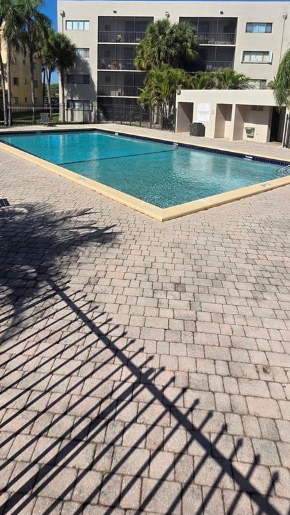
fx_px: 301
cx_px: 142
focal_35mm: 22
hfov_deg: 51.5
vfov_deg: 77.9
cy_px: 162
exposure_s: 1/3059
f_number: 1.9
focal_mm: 2.2
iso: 40
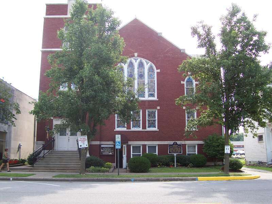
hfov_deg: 50.1
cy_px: 102
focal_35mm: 37
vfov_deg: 38.7
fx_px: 291
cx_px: 136
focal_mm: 5.6
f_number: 2.8
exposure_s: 1/250
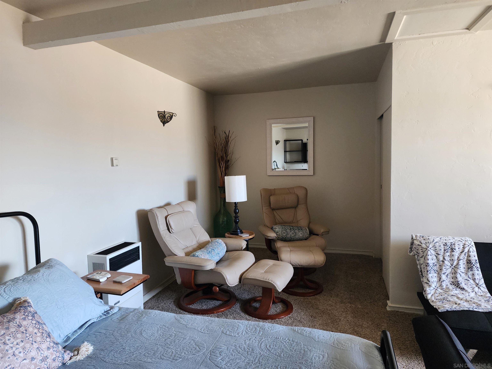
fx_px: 327
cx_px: 246
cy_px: 184
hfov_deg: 73.9
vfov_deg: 58.9
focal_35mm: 23
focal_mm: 6.4
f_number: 1.8
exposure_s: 1/120
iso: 500
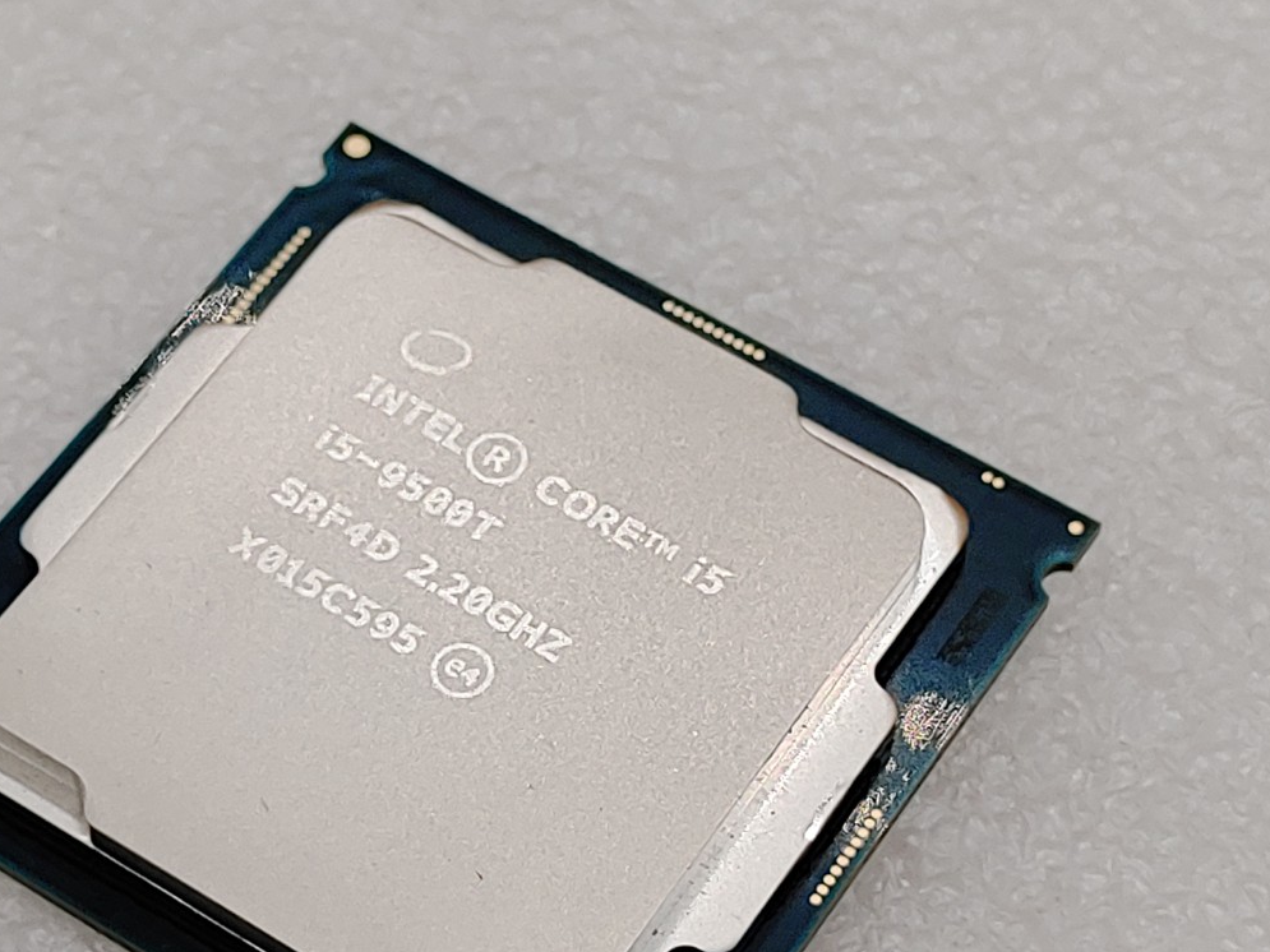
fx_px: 3558
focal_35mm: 97
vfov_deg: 15.2
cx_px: 472
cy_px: 665
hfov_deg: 20.2
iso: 50
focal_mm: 4.36
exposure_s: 1/246
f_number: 1.8
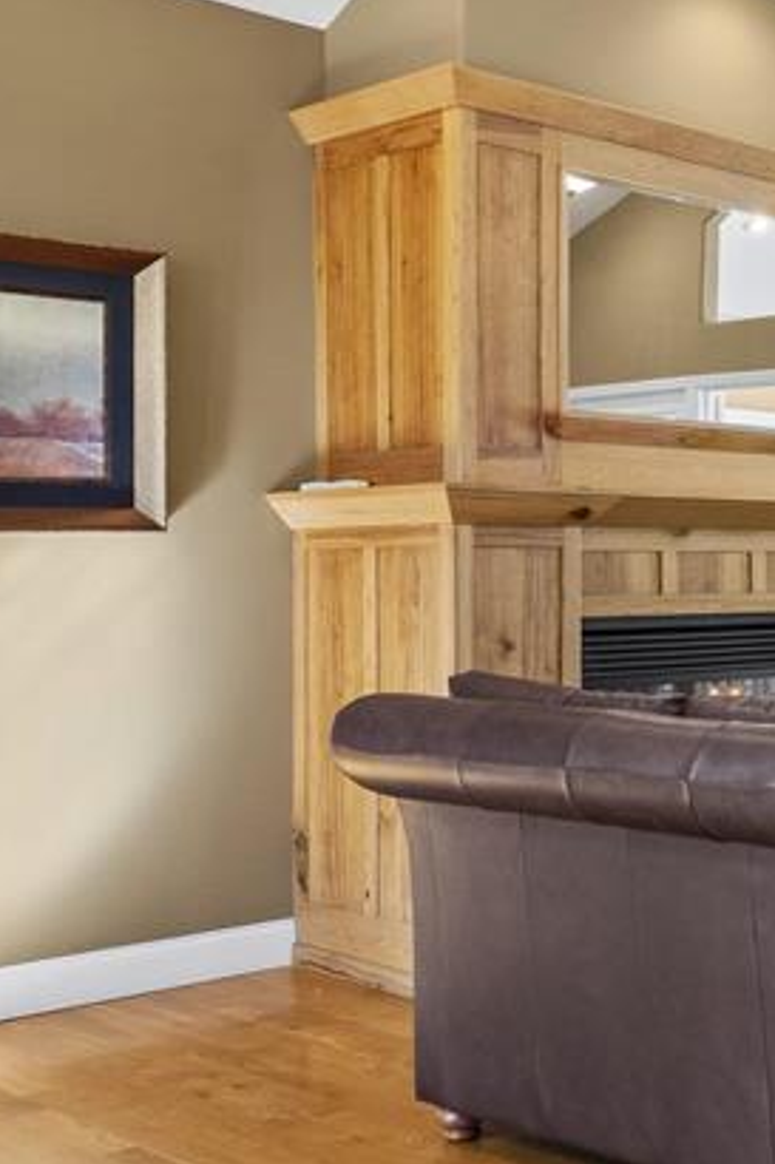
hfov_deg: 24.9
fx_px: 1616
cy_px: 654
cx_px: 880
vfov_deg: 39.5
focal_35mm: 50
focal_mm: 16
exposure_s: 1/1.67
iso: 400
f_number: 9
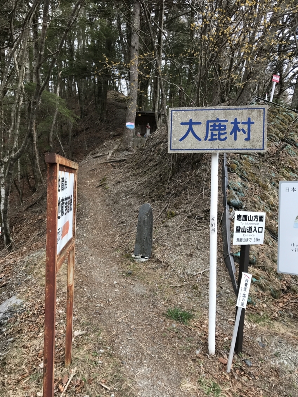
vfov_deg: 63.4
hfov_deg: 49.7
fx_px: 321
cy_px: 198
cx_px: 149
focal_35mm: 28
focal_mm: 3.99
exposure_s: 1/526
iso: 20
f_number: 1.8
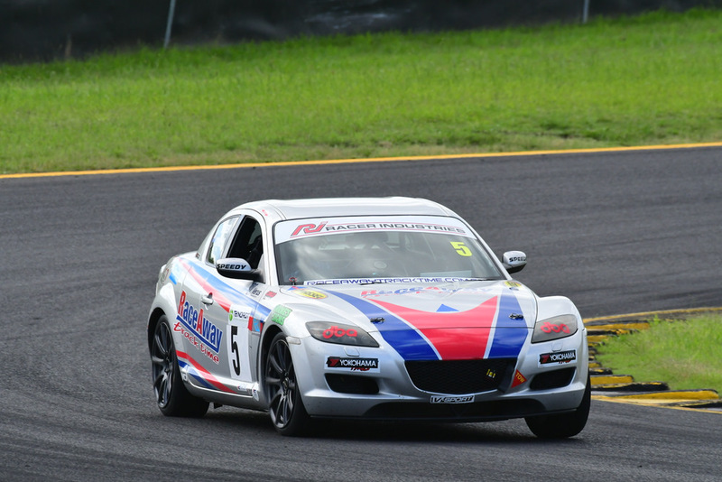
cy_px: 241
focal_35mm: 750
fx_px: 15046
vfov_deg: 1.8
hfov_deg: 2.7
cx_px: 361
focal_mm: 500
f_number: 11
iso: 1000
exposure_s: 1/640
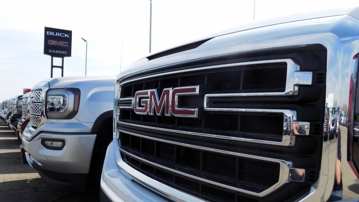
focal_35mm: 31
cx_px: 163
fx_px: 295
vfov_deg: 37.7
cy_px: 119
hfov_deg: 62.5
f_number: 3.1
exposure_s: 1/1000
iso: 80
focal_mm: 4
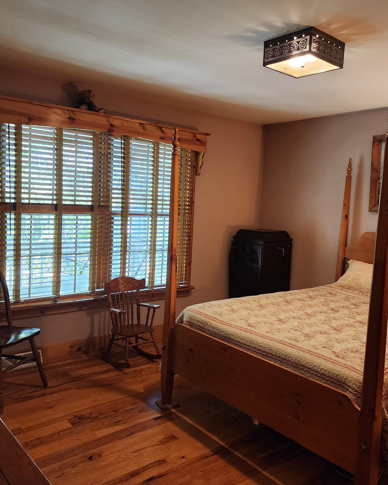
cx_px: 203
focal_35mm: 30
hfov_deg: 48.5
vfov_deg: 58.8
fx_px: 431
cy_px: 242
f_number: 1.8
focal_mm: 6.4
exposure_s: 1/60
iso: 500
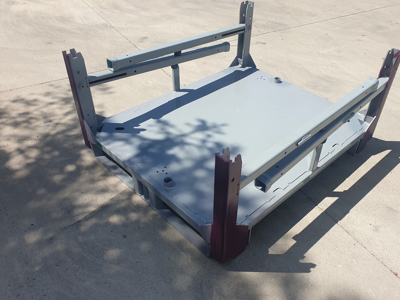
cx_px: 224
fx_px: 347
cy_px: 151
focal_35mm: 30
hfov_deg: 59.8
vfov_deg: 46.8
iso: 50
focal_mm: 4.3
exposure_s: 1/1658
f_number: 2.4
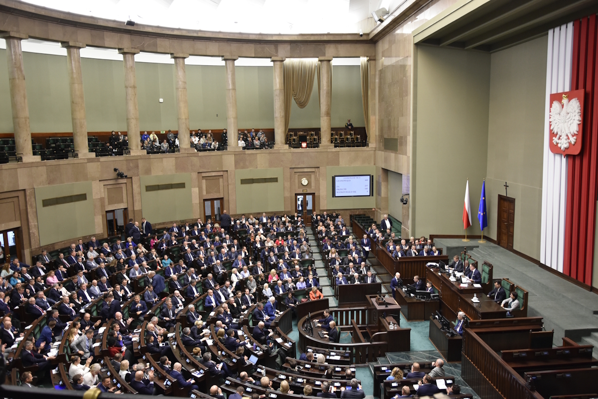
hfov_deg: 67.4
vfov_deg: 47.9
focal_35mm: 27
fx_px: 448
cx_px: 299
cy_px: 200
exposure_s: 1/60
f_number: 4
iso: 1250
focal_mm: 18
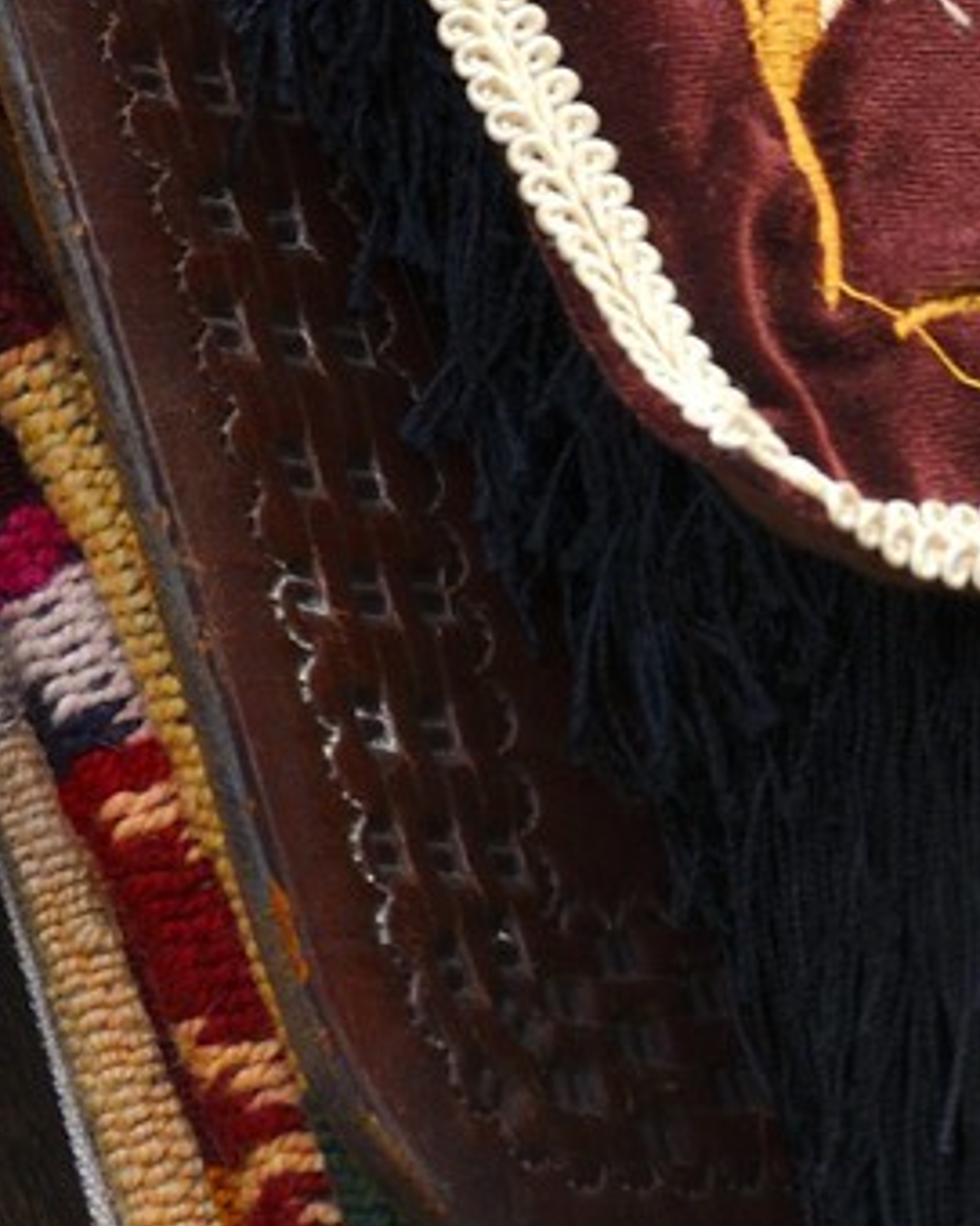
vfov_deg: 2.2
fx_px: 32137
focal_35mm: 886
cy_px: -1154
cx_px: -447
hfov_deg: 1.7
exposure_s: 1/200
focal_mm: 200
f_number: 9
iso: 400
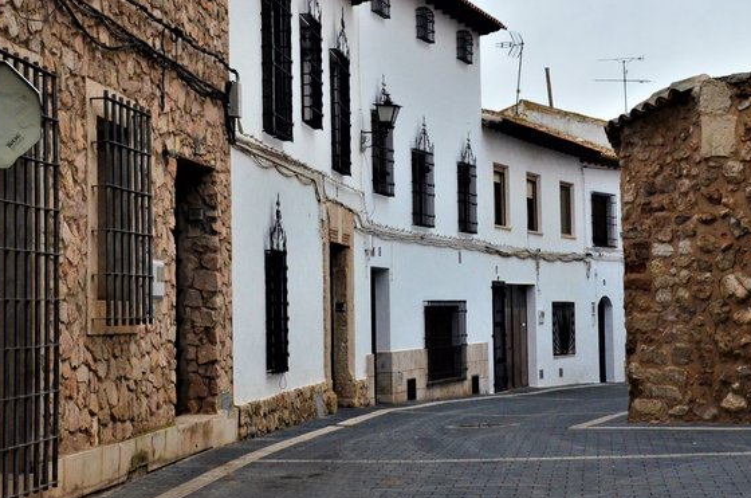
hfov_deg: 22.7
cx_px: 370
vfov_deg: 15.1
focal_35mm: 90
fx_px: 1874
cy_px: 183
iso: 3200
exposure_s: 1/500
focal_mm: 42
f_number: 11
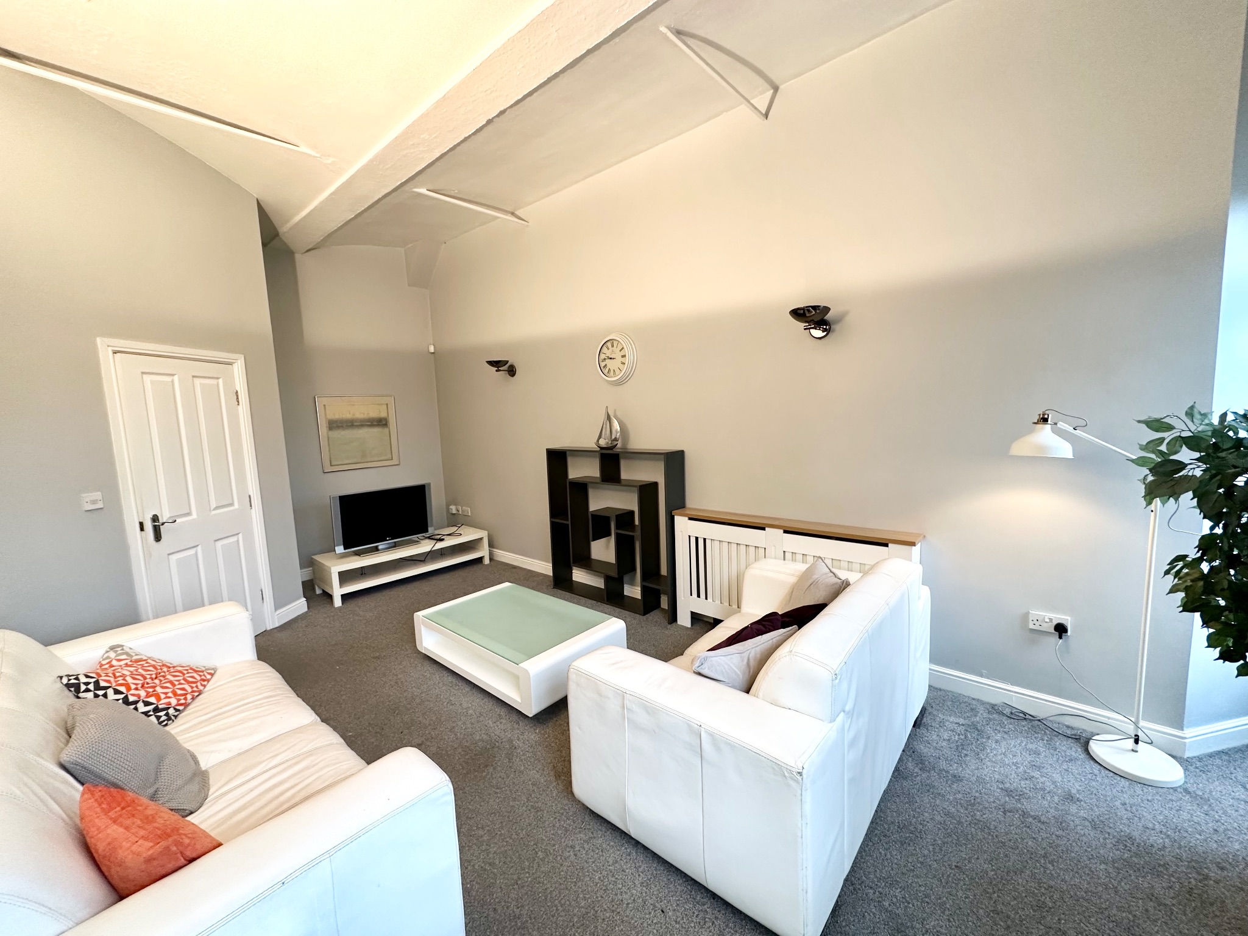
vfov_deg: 85.7
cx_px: 624
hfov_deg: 102.1
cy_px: 468
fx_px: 505
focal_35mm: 14
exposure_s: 1/50
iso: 160
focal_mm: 2.22
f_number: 2.2
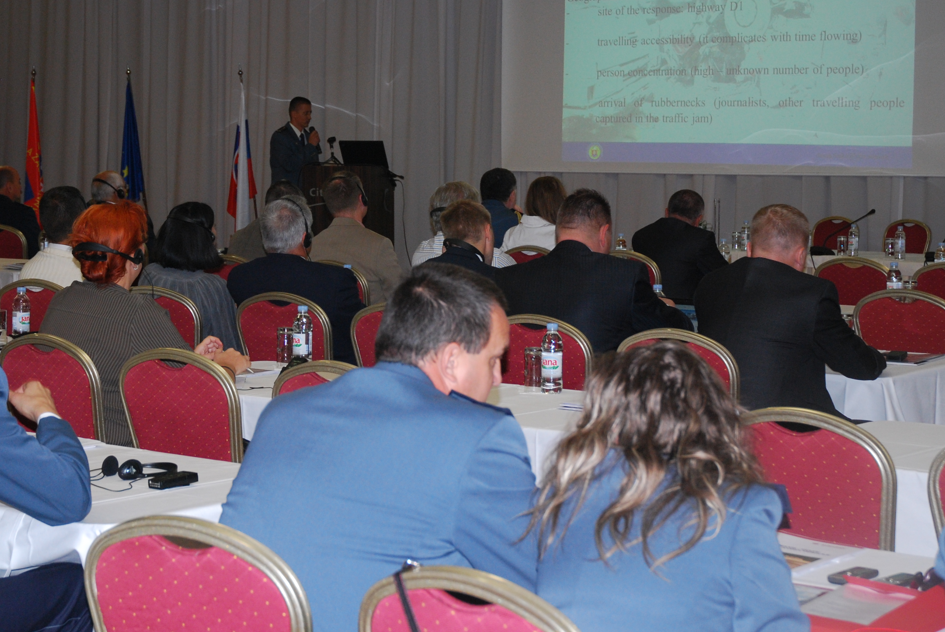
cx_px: 376
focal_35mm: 82
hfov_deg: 24.7
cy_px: 210
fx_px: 2155
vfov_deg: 16.7
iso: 560
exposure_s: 1/60
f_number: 4.2
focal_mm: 38
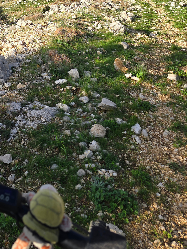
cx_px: 37
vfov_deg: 42.0
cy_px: 36
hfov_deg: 33.3
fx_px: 303
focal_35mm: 42
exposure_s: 1/566
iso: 12
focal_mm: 6.3
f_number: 1.7
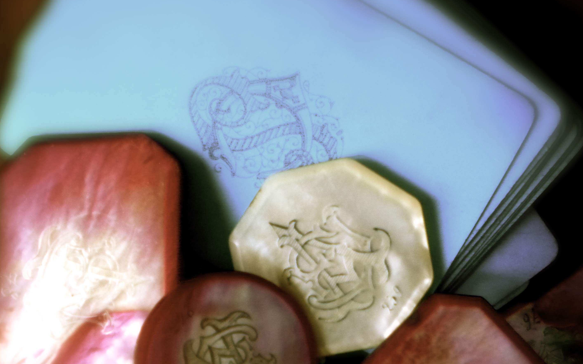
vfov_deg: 26.6
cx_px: 307
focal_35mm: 48
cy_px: 264
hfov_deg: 41.8
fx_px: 763
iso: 400
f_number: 3.1
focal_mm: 6.3
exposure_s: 1/31.5
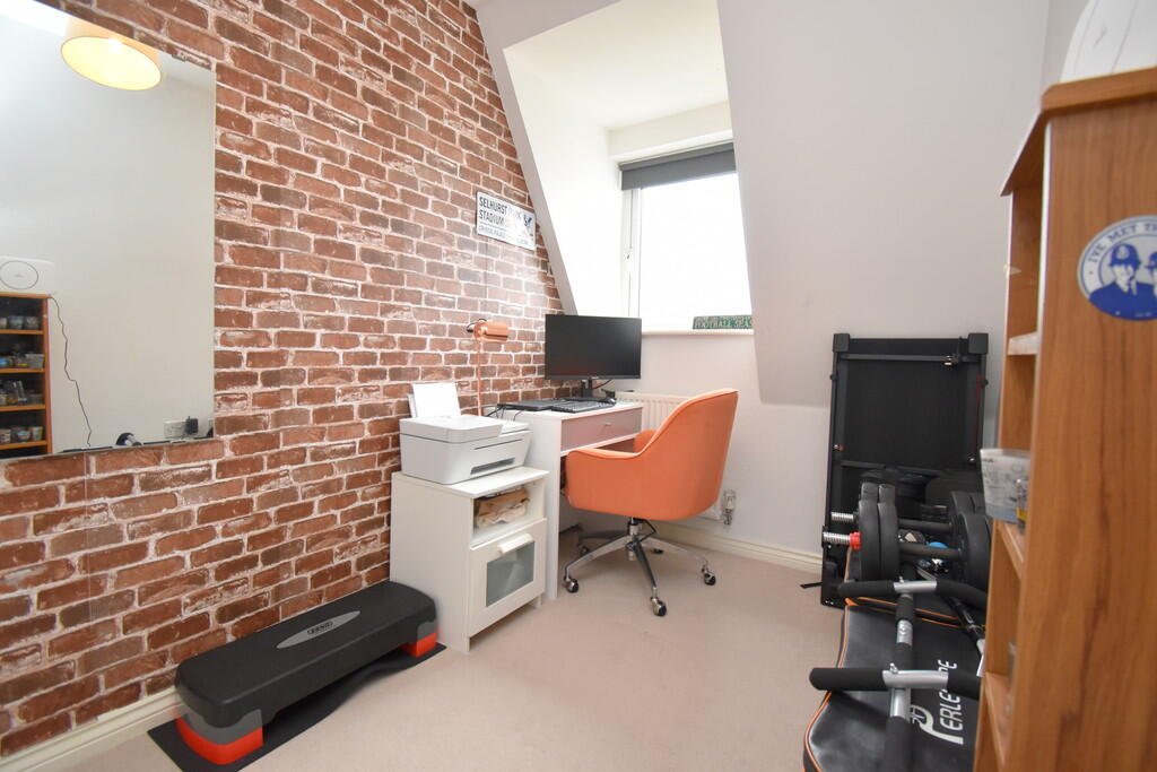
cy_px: 386
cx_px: 578
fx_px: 482
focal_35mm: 15
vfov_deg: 77.3
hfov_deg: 100.4
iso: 900
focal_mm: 10
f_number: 4.5
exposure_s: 1/125
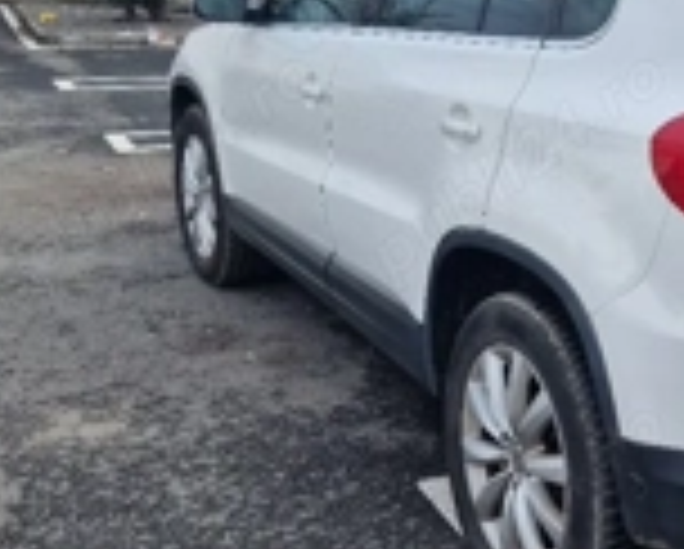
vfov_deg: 25.8
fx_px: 1196
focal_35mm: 59
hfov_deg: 30.6
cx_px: 608
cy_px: 220
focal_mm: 6.4
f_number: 1.8
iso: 50
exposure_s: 1/625
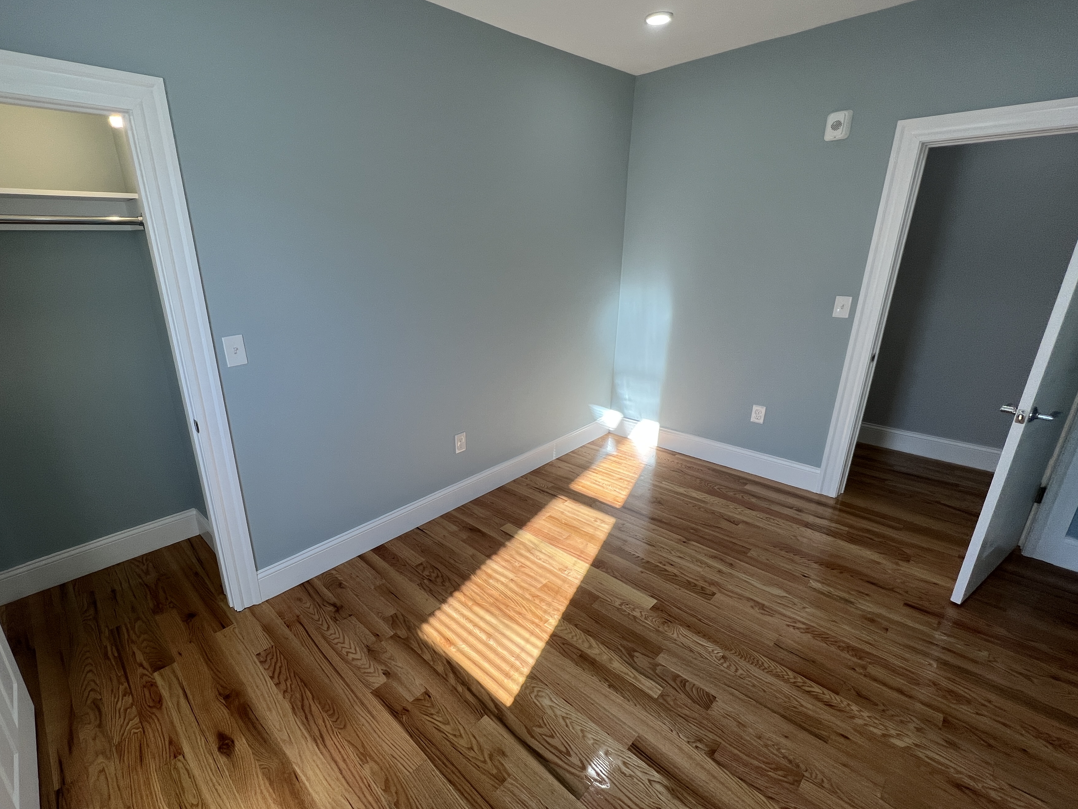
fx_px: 467
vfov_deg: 81.8
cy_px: 408
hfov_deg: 97.8
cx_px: 482
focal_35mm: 15
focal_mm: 1.57
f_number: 1.8
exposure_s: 1/120
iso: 50
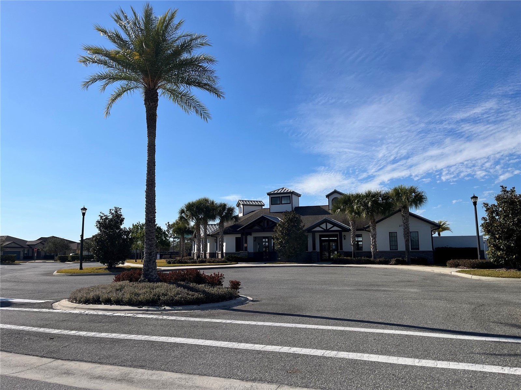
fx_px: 391
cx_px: 260
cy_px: 195
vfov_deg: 53.1
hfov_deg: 67.3
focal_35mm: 26
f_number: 1.6
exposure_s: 1/6173
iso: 50
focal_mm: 5.1
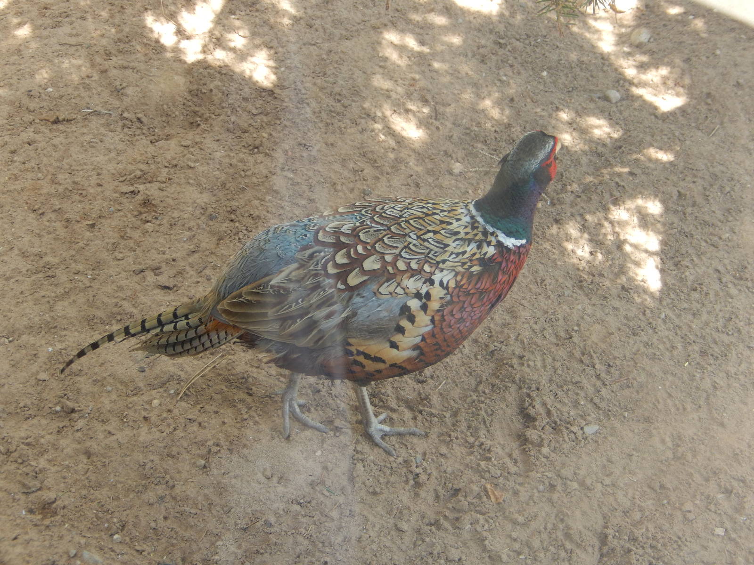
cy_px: 282
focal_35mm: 85
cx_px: 377
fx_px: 1851
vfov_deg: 17.4
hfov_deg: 23.0
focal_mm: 15.2
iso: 125
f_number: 5.1
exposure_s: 1/30
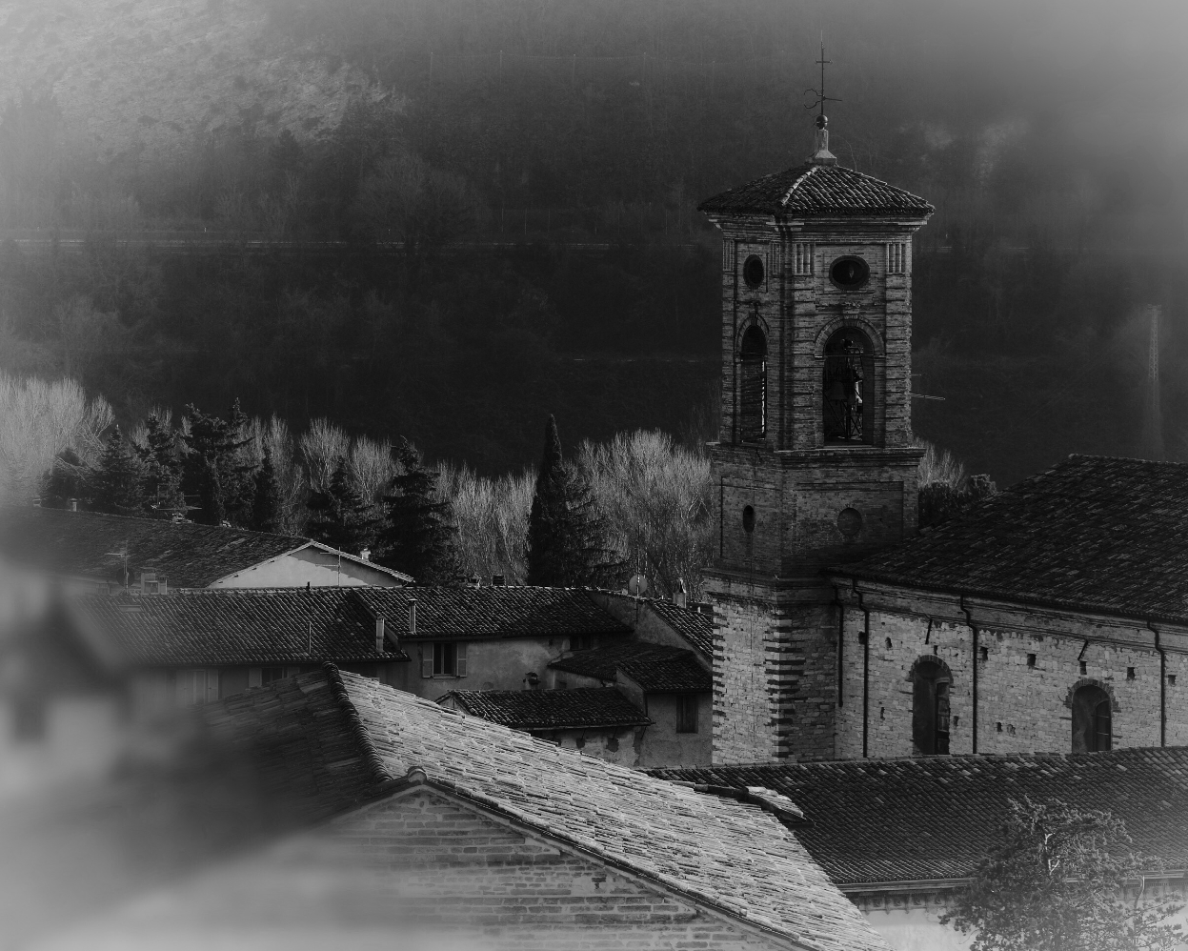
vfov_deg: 6.5
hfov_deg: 8.2
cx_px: 667
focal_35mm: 237
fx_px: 8334
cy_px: 476
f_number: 13
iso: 800
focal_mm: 140
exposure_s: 1/34
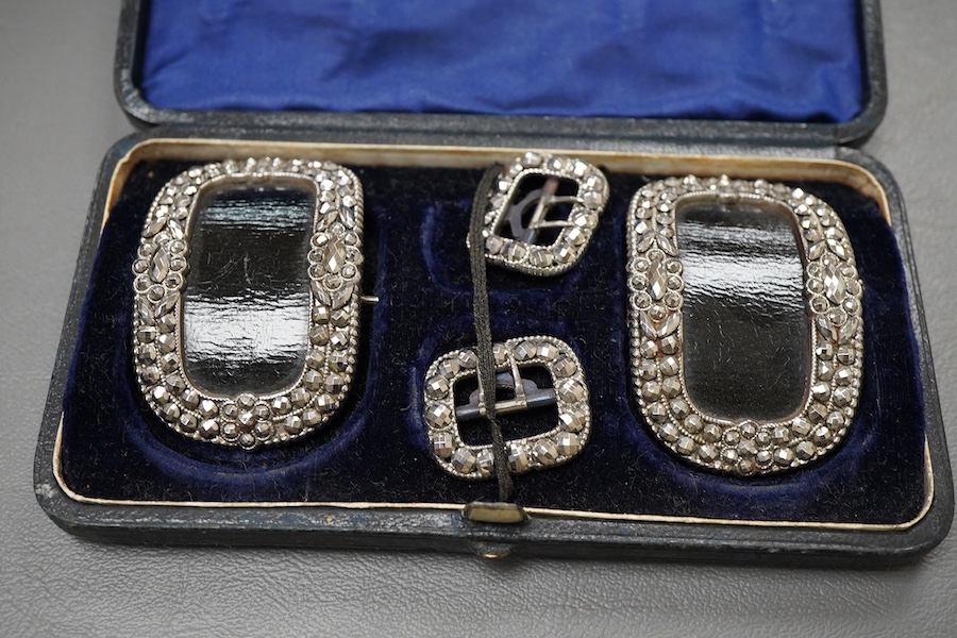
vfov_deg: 29.9
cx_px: 478
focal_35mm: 45
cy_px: 319
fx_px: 1196
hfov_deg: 43.6
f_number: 8
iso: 1250
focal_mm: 30
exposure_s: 1/125
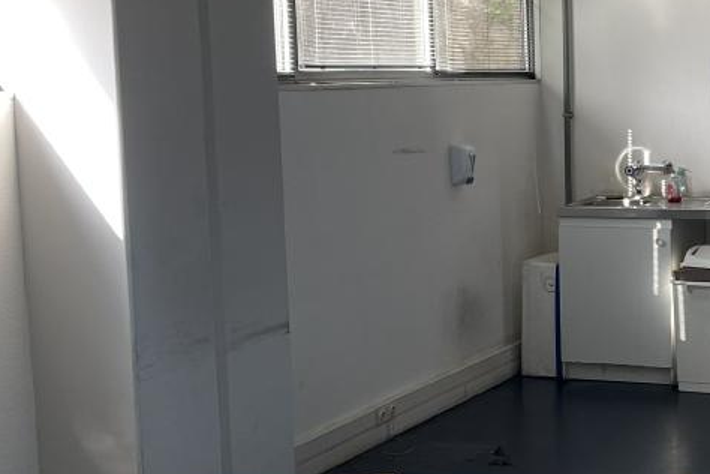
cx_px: 668
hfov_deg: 26.6
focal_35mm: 73
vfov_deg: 18.7
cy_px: 249
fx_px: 1440
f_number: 1.6
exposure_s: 1/121
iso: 125
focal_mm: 4.2
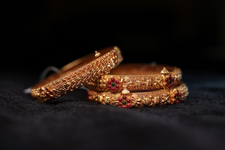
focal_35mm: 52
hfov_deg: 38.2
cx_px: 112
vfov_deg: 26.0
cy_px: 75
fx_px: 325
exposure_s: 1/125
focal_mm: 35
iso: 100
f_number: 2.2
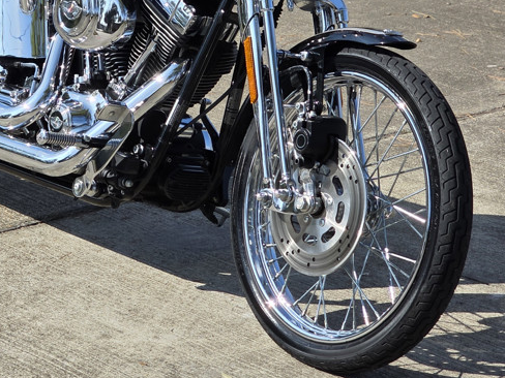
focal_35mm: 151
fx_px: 2203
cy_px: 2
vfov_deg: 9.8
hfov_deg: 13.0
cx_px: 131
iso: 50
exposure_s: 1/1709
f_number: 2.4
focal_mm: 7.9
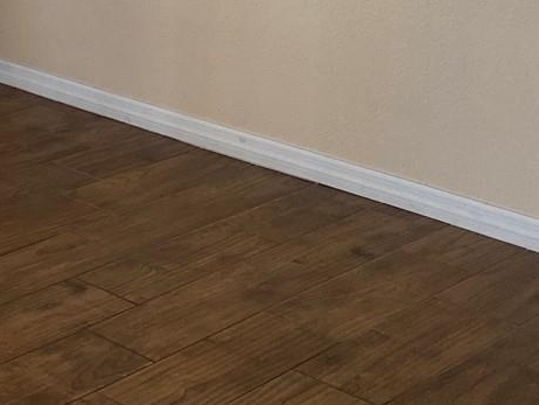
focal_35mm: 90
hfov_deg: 19.6
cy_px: -232
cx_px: -204
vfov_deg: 15.0
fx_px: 1402
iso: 125
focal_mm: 4.25
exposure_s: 1/120
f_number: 1.8
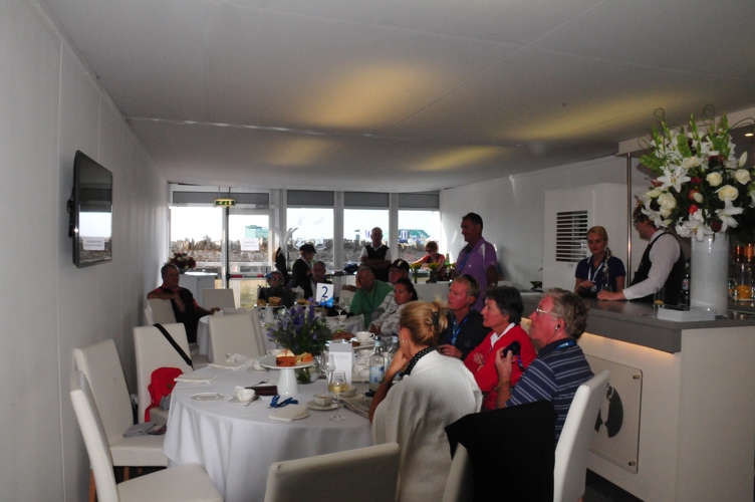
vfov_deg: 47.8
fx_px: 566
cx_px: 378
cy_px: 251
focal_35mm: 27
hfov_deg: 67.4
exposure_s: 1/60
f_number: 20
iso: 2000
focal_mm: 18
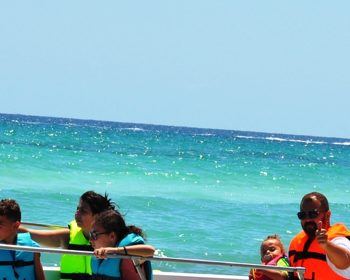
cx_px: 217
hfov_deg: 6.5
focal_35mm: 297
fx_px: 3076
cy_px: 243
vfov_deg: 5.2
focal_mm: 58
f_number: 10
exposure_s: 1/400
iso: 200
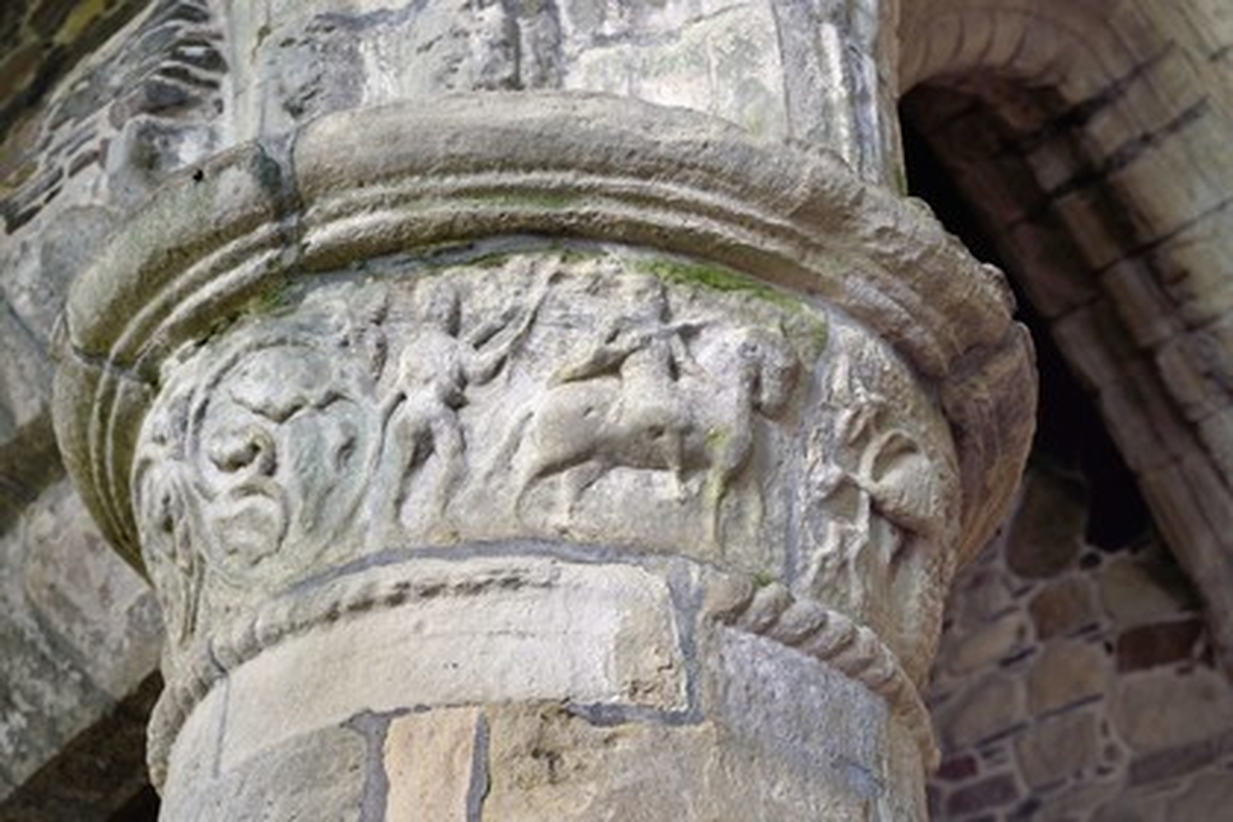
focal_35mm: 48
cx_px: 616
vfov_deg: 28.1
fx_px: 1644
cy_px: 411
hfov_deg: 41.1
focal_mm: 48
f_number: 4.5
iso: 800
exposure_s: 1/40
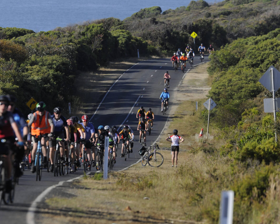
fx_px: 3738
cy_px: 112
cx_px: 122
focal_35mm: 451
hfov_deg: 4.3
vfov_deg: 3.4
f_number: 4
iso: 400
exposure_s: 1/1000
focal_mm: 400
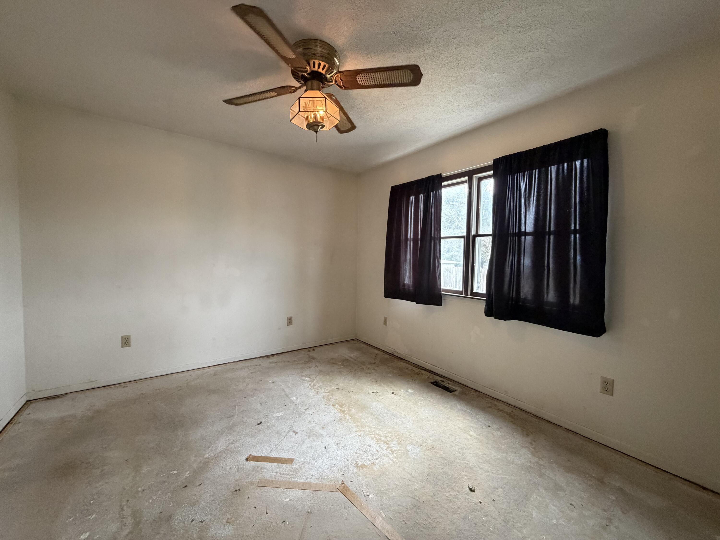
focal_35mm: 14
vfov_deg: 85.7
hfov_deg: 102.1
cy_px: 270
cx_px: 360
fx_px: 291
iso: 500
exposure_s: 1/60
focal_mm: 2.22
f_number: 2.2
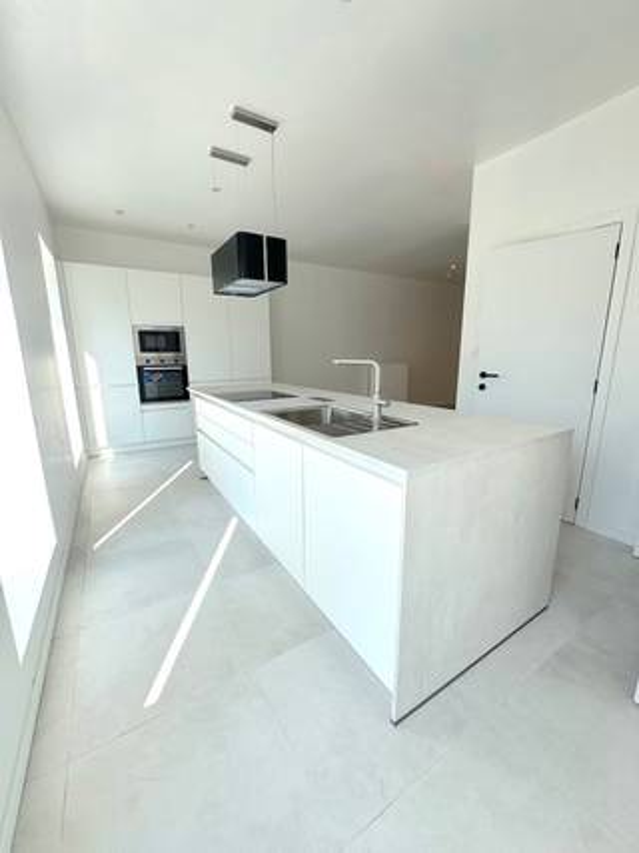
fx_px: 345
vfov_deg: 102.1
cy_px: 426
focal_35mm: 14
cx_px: 320
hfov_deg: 85.6
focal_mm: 2.22
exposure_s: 1/340
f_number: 2.2
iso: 40
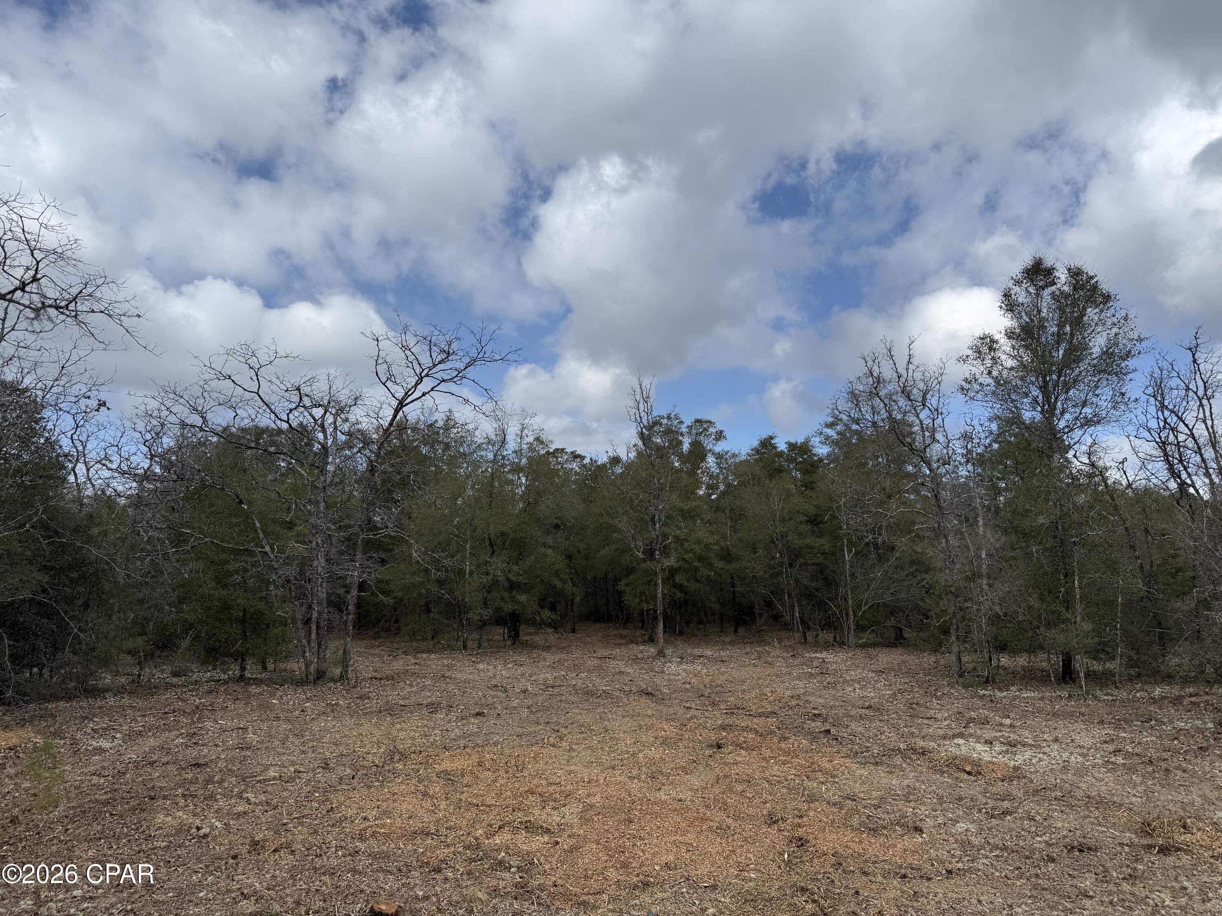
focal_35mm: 24
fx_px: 847
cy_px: 458
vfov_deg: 56.8
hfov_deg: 71.6
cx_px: 611
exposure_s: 1/6711
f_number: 1.78
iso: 80
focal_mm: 6.76
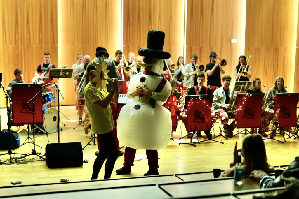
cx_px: 150
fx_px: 291
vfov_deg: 37.9
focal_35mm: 35
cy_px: 100
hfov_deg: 54.4
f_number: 6.7
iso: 3200
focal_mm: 35
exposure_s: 1/1000
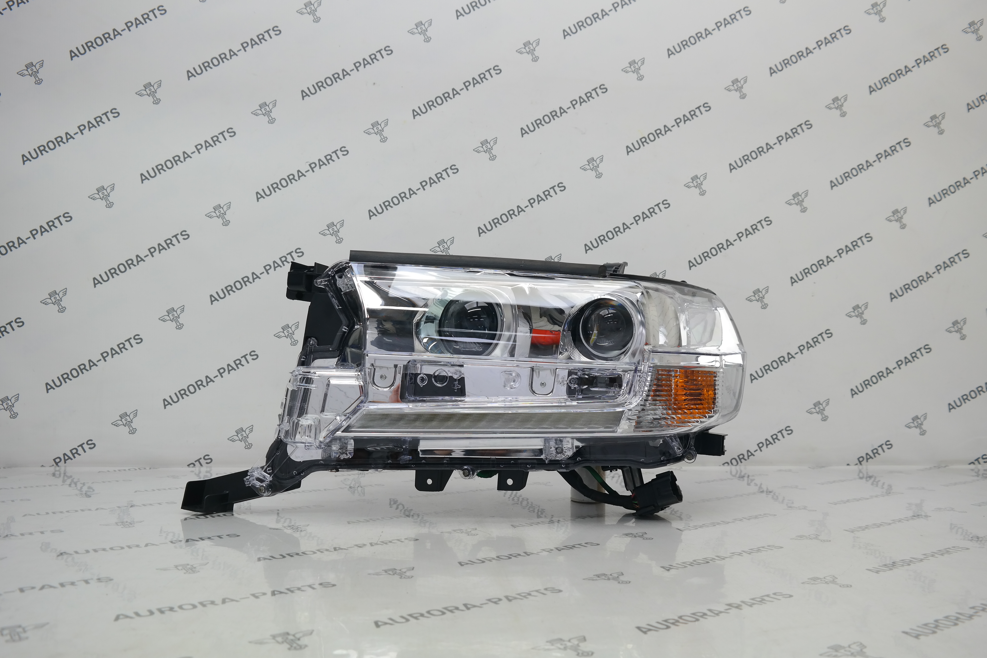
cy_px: 329
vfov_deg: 43.6
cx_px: 494
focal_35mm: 30
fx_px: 822
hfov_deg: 61.9
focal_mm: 20
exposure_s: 1/40
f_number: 5.6
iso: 200
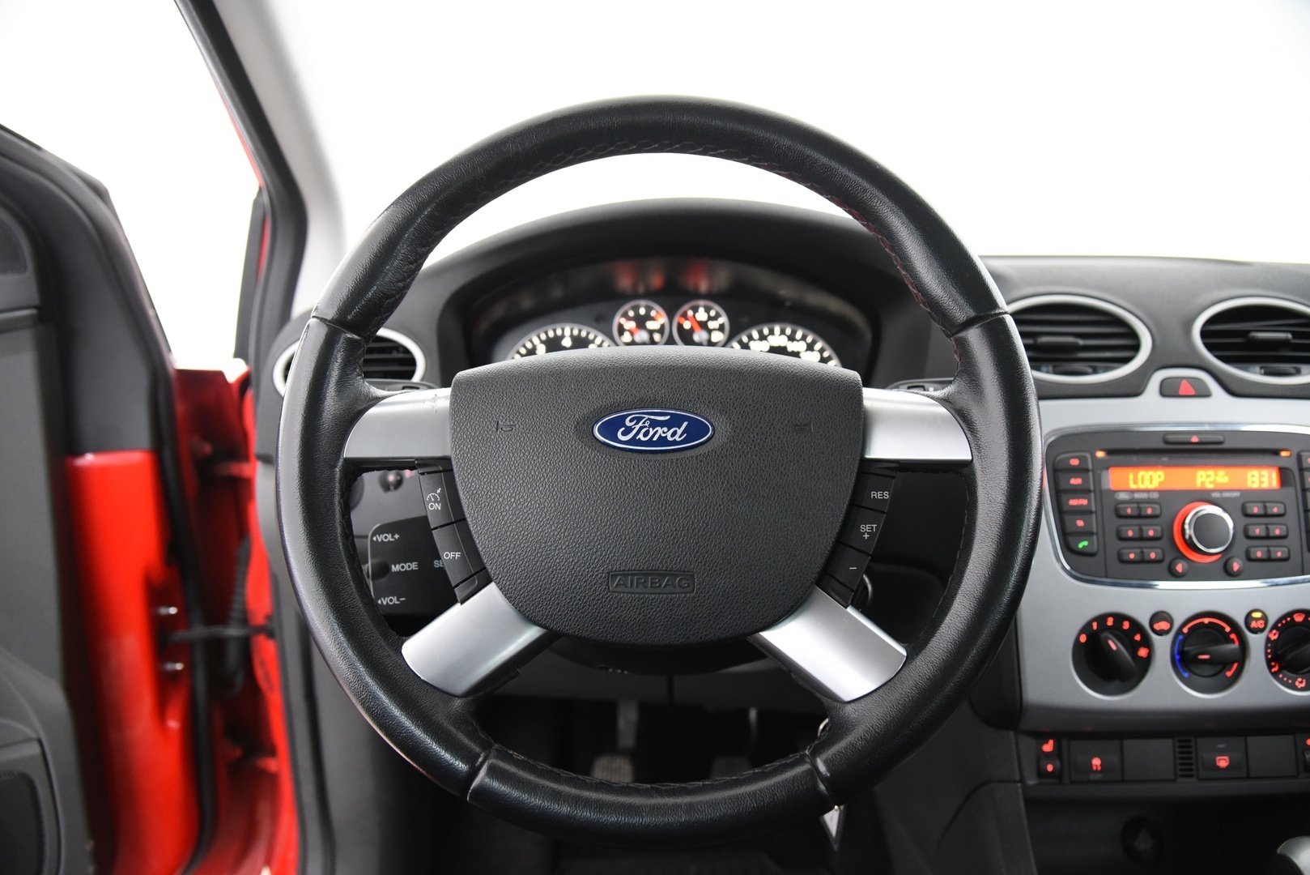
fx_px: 874
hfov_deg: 73.7
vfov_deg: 53.2
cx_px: 655
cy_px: 438
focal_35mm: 24
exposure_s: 1/20
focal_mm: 24
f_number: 4
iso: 4000
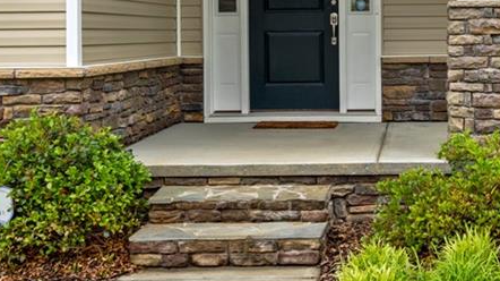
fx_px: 901
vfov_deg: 17.4
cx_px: 420
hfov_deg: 30.1
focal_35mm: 68
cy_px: 24
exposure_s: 1/60
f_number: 11
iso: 200
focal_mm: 28
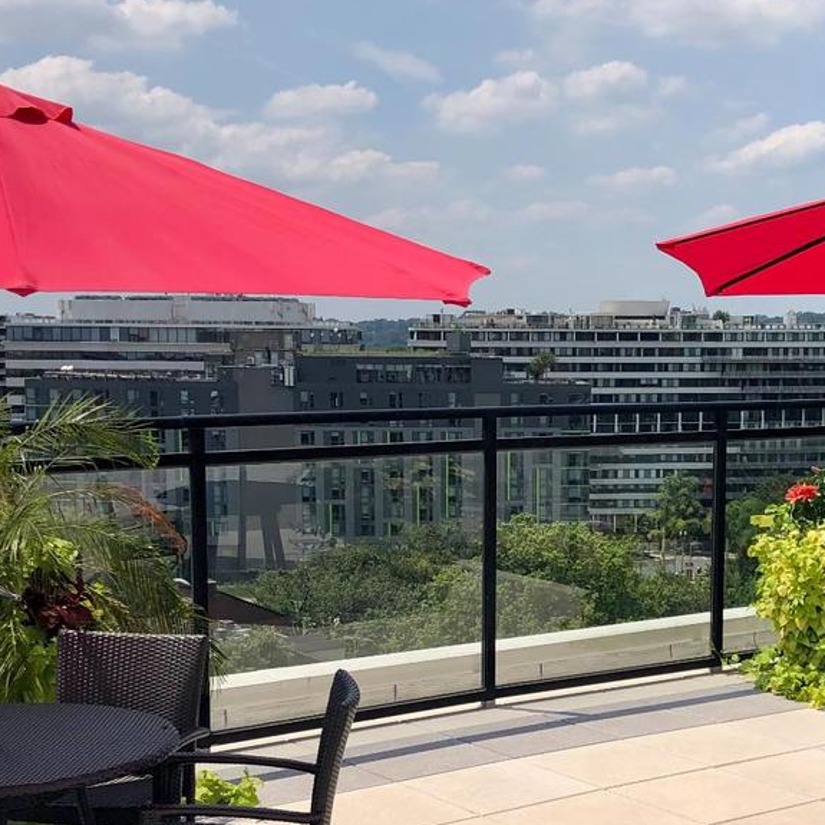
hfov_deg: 27.6
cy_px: 607
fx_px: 1672
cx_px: 521
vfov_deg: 27.4
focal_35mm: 62
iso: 20
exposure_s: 1/2825
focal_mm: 4
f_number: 1.8
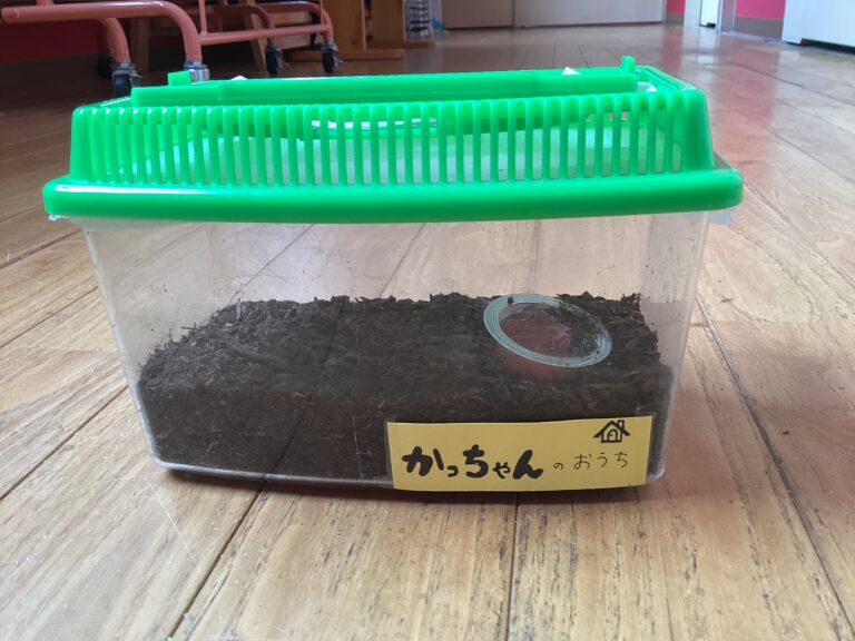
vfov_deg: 45.4
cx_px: 428
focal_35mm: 31
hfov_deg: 58.4
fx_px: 766
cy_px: 320
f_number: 2.4
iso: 100
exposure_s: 1/50
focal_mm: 3.3
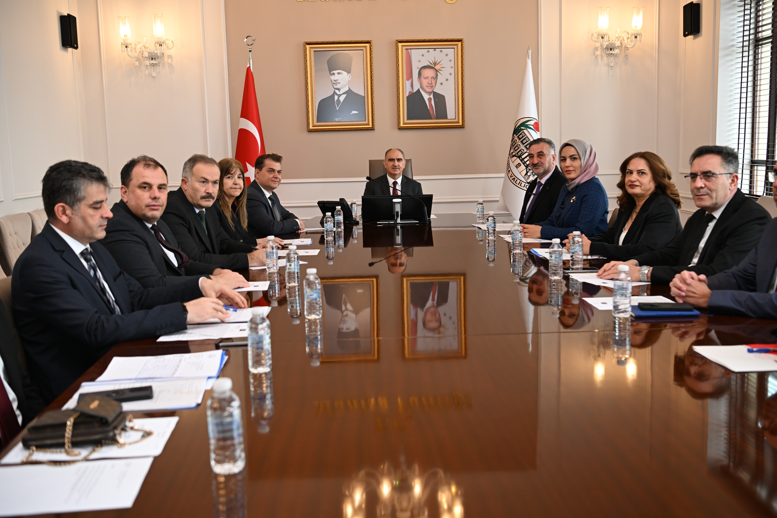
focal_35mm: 38
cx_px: 388
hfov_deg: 50.7
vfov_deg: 35.1
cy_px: 259
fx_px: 820
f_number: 4
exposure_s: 1/125
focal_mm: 38
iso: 800
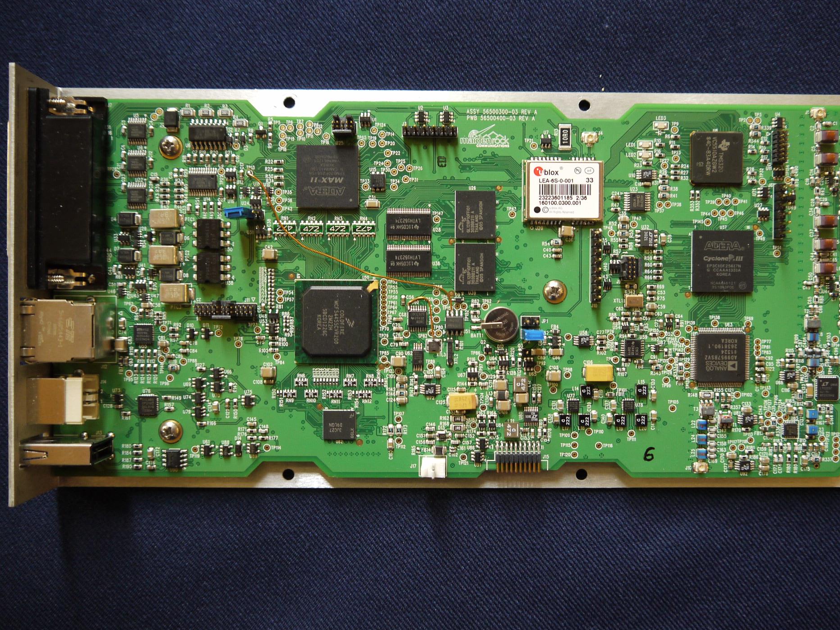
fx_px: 801
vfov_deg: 42.9
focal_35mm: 33
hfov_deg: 55.3
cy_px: 315
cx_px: 462
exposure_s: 1/30
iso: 400
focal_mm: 15
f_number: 3.5
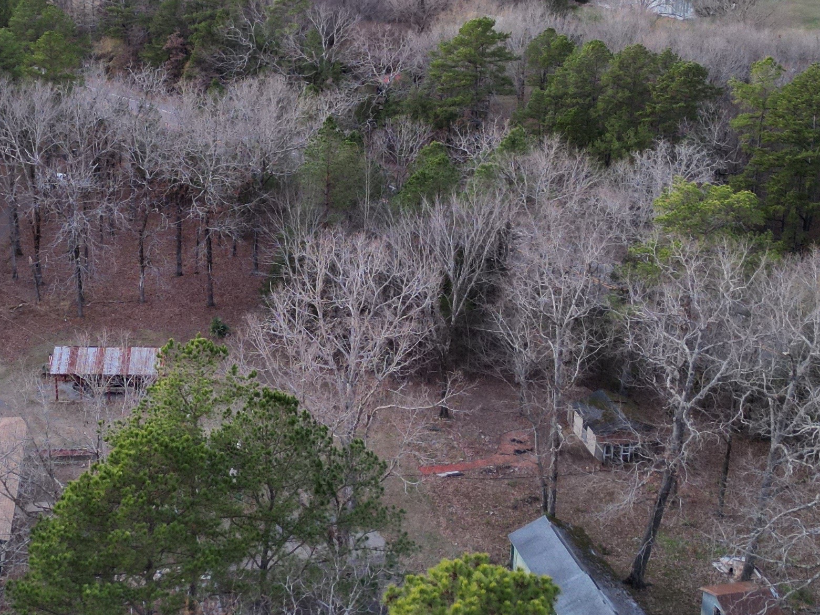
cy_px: 206
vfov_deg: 23.5
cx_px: 269
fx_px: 1469
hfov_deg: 30.9
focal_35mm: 62
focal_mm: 6.72
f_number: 1.7
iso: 130
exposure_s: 1/25
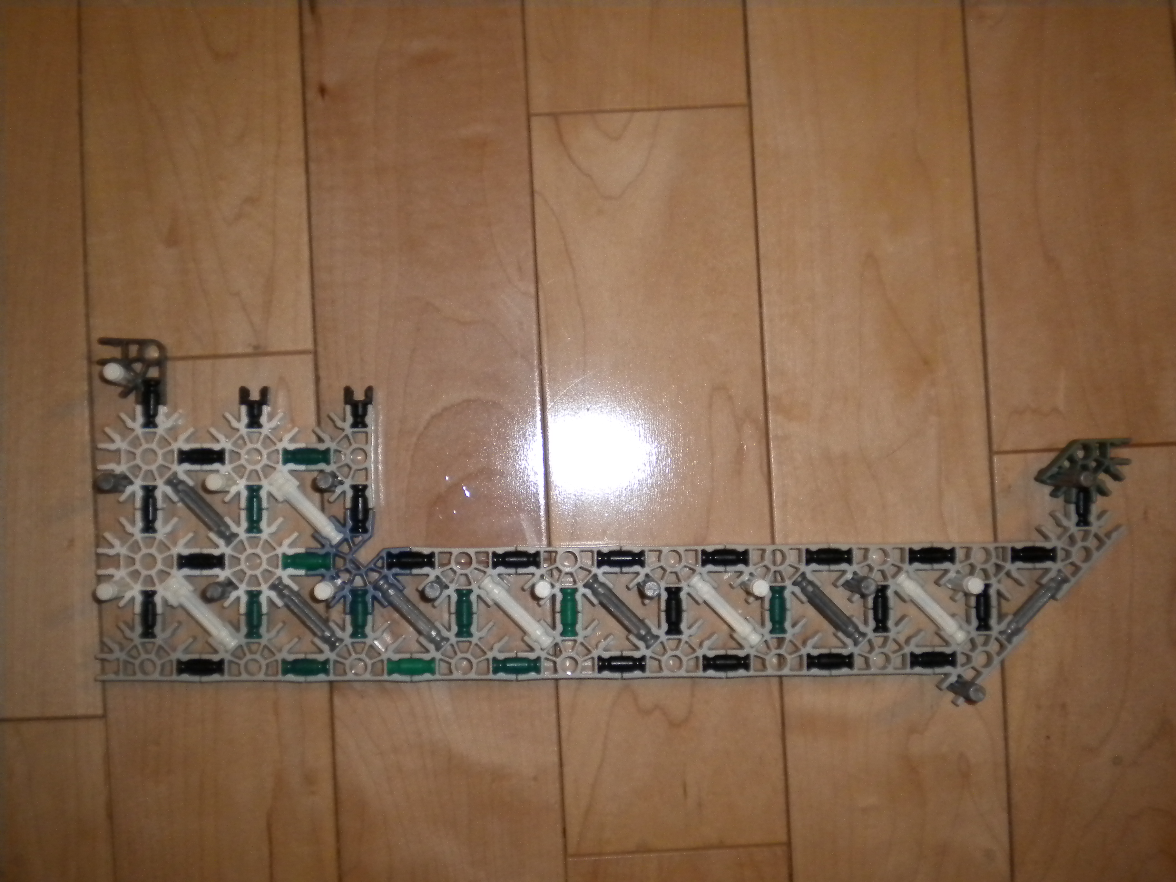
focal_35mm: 41
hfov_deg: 45.8
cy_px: 441
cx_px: 588
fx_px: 1393
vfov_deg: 35.1
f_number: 3.5
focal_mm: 7.4
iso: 400
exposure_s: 1/30
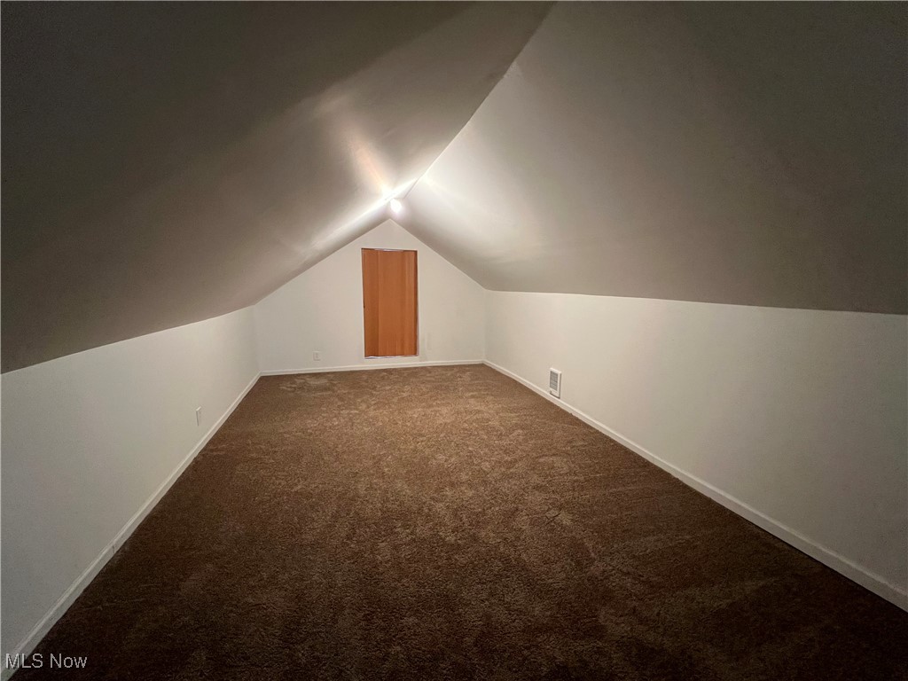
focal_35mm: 13
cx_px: 454
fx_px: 341
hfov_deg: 106.2
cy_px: 340
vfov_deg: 89.9
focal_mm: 1.57
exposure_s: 1/60
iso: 640
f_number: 1.8
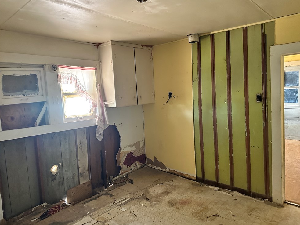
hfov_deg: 69.4
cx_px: 147
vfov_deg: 54.9
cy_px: 109
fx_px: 217
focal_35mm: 25
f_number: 1.78
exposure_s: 1/43
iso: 1000
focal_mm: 6.86
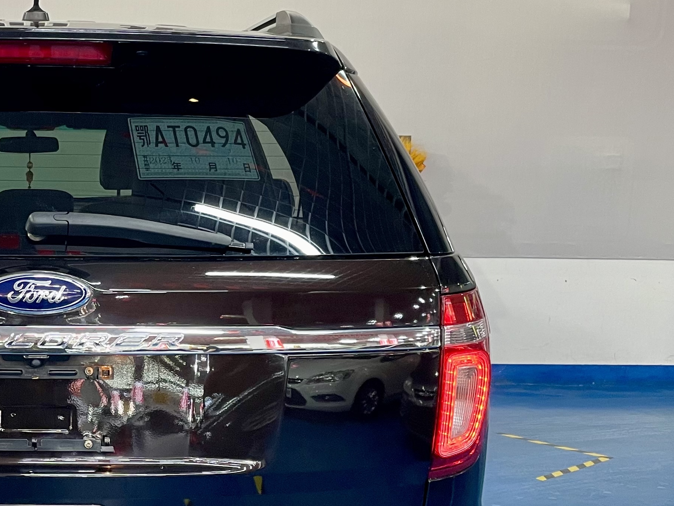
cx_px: 44
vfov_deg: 25.2
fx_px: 1130
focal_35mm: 58
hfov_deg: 31.4
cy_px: 294
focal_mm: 4.2
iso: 125
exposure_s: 1/50
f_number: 1.6
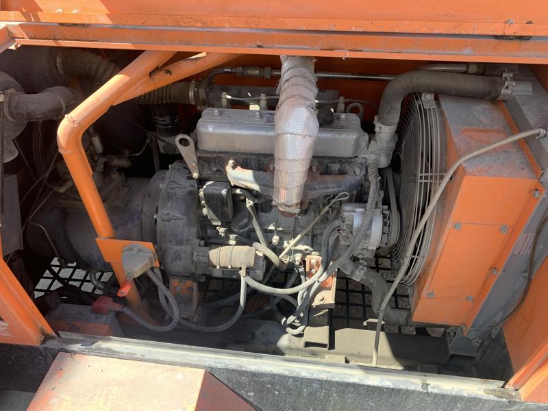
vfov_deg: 53.1
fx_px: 412
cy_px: 206
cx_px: 274
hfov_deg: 67.3
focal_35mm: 26
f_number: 1.8
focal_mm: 4.25
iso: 25
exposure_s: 1/237
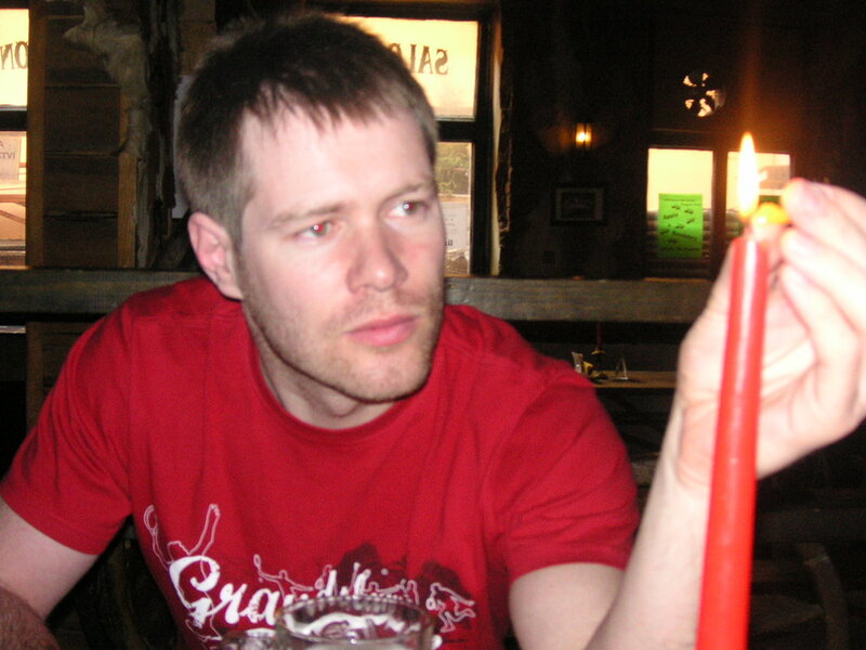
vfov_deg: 30.9
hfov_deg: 40.4
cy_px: 325
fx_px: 1176
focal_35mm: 47
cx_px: 433
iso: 160
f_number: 3.3
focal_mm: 7.8
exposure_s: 1/45
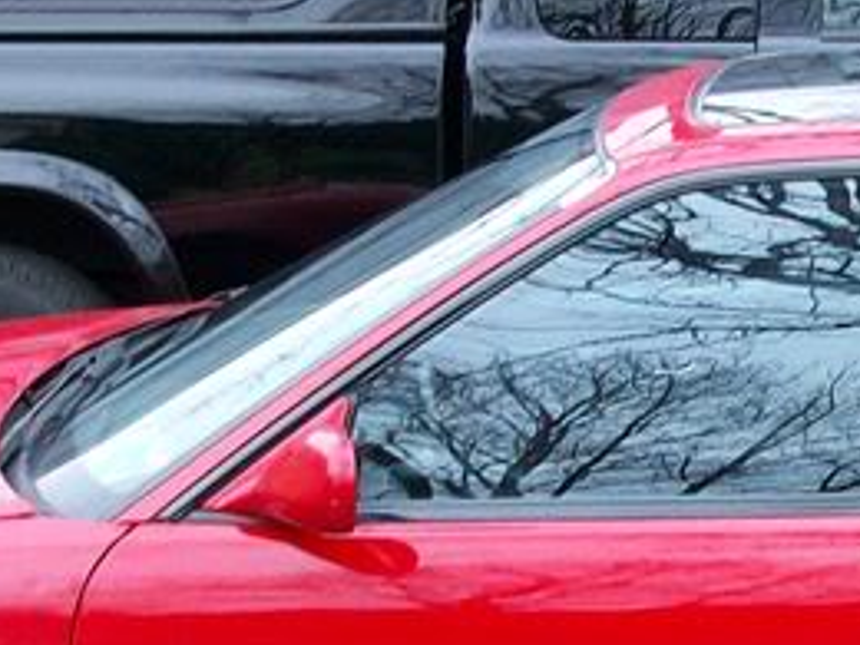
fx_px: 3329
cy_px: 308
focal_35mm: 134
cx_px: 830
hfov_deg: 14.5
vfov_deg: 11.1
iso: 80
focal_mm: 5.7
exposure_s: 1/108
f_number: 2.8
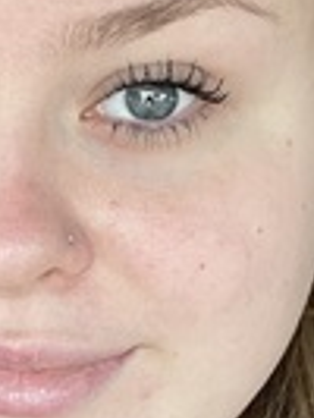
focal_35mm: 113
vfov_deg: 17.1
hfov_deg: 13.0
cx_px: 30
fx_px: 1365
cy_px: 383
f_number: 2.2
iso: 64
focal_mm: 2.71
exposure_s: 1/121
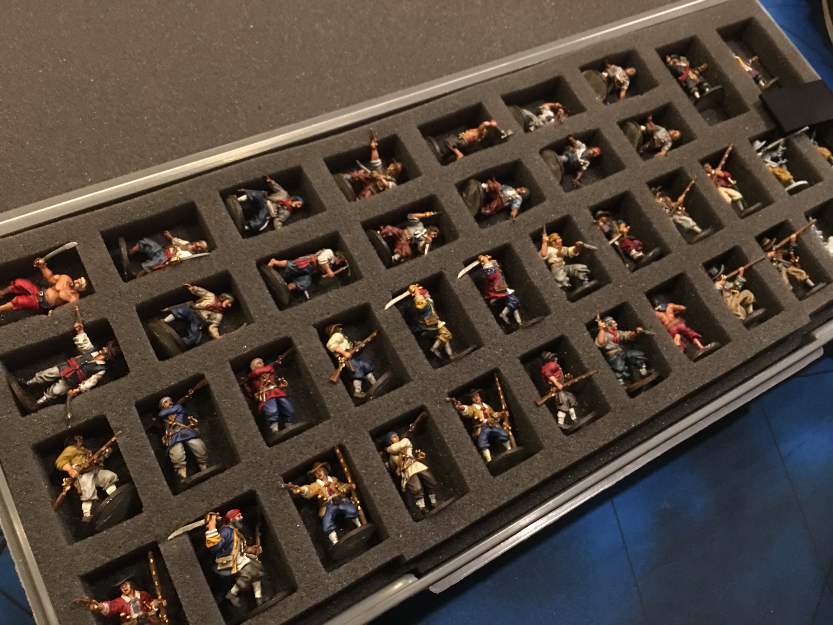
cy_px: 312
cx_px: 416
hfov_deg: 61.7
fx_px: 698
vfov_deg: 48.2
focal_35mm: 29
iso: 80
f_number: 2.2
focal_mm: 4.15
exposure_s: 1/4
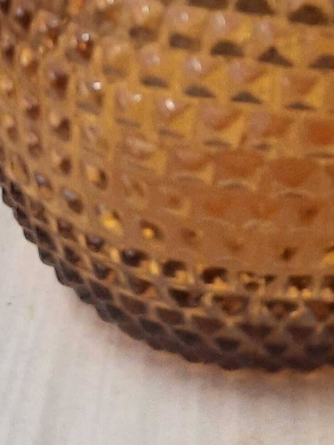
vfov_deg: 18.4
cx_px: 281
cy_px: -86
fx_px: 1299
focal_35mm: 101
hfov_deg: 14.5
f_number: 2
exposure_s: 1/50
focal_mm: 4.6
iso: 400
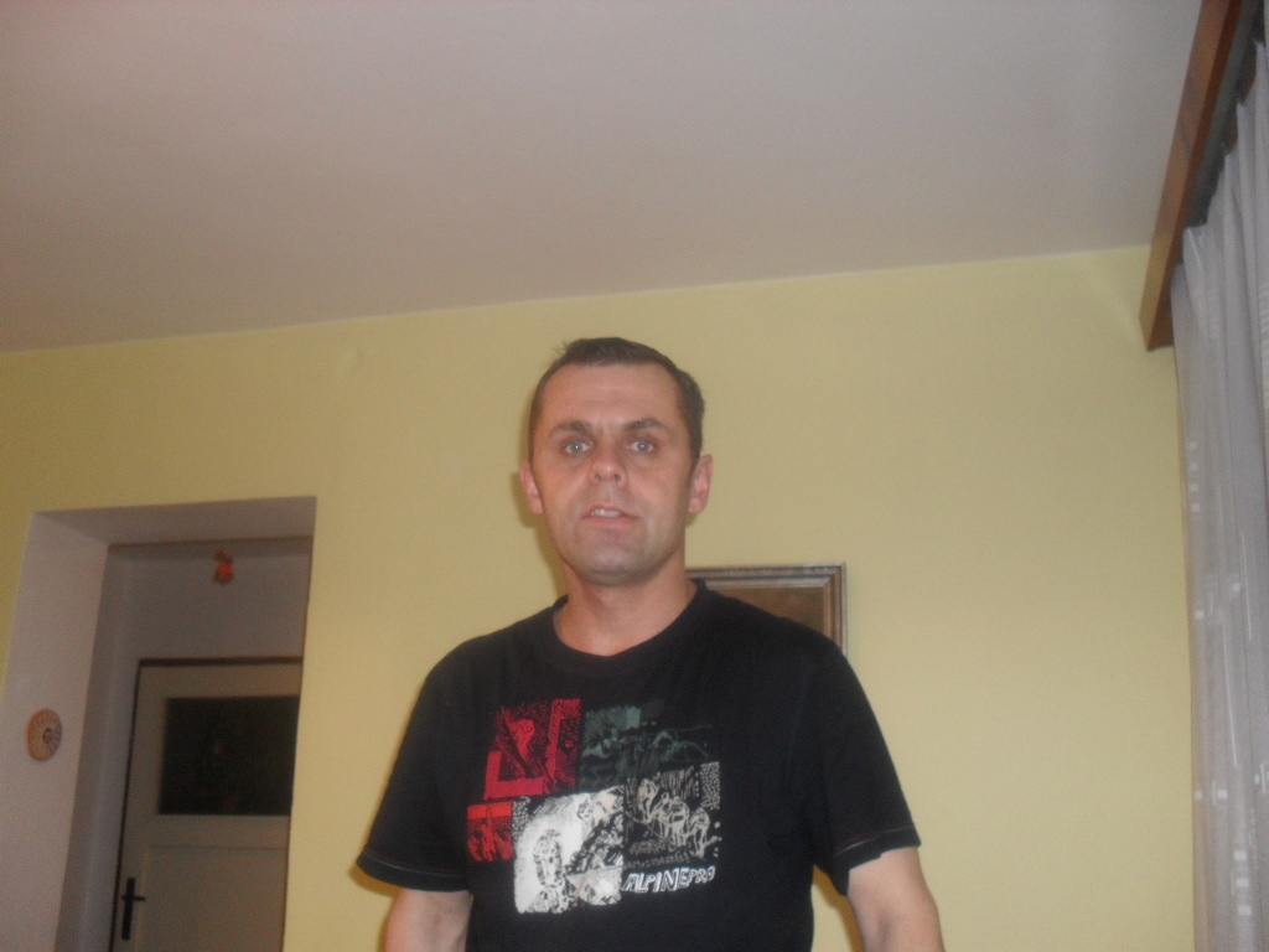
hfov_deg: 52.6
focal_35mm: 35
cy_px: 476
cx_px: 634
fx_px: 1283
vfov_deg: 40.7
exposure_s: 1/45
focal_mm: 6.3
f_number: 3.2
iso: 200
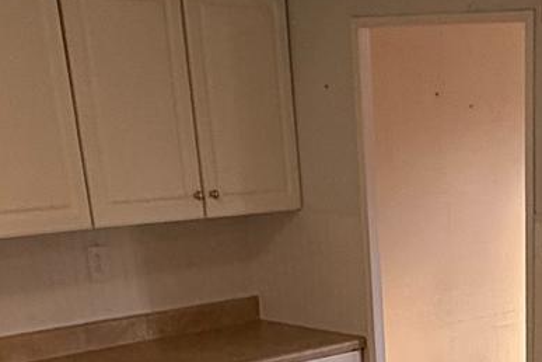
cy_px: 634
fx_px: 1159
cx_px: 559
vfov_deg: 15.4
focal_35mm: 77
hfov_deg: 24.9
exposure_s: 1/120
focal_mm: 2.22
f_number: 2.2
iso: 200
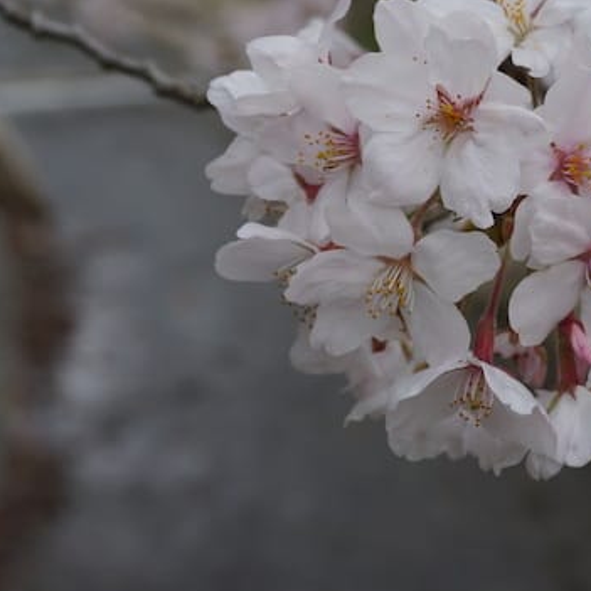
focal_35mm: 93
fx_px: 1796
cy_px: 175
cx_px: 507
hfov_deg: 18.4
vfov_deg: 18.6
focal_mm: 32
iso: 100
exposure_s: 1/200
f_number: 6.3
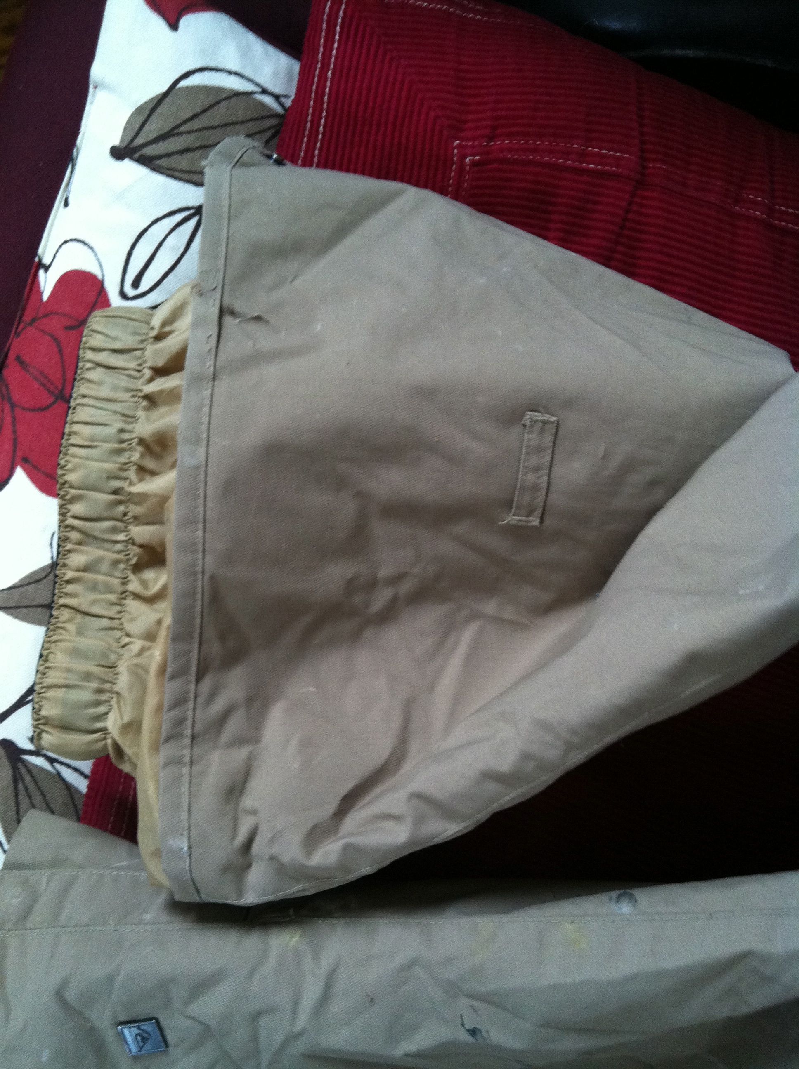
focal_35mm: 35
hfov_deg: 40.6
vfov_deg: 52.7
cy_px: 534
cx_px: 400
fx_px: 1080
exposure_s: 1/17
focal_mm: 3.85
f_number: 2.8
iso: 200
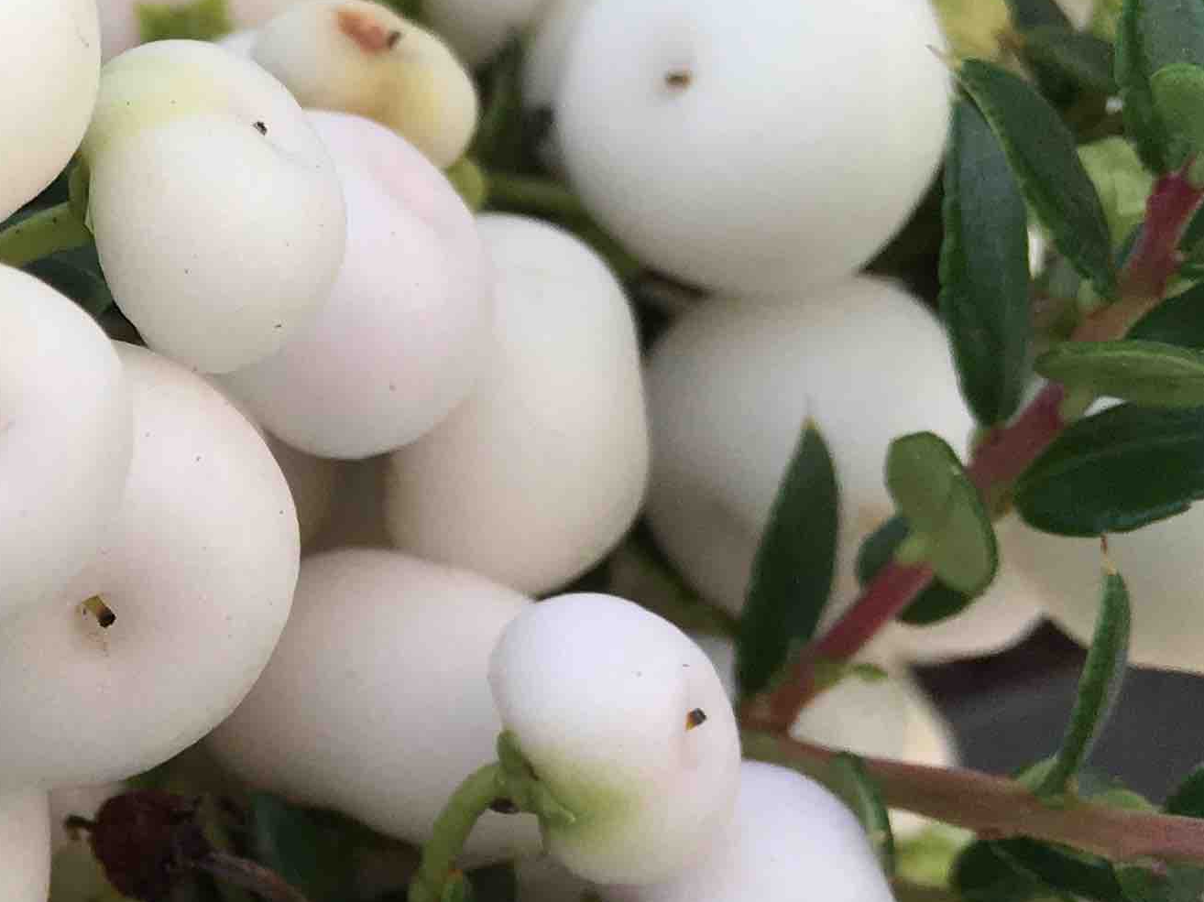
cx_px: -578
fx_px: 3095
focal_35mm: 89
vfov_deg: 16.6
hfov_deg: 19.4
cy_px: 554
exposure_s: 1/100
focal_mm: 4.15
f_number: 2.2
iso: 32
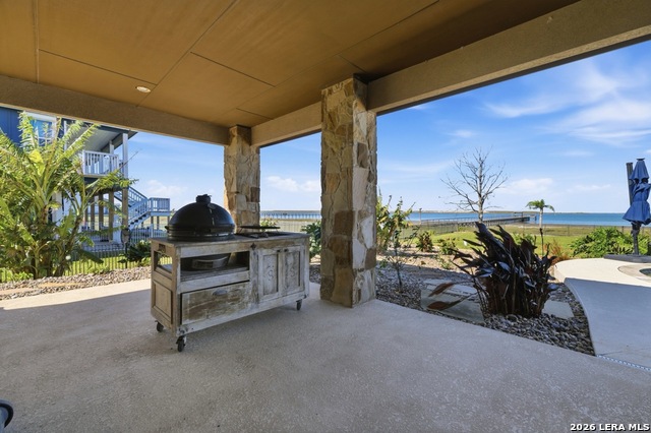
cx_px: 326
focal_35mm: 15
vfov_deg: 77.3
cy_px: 216
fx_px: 271
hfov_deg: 100.4
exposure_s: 1/500
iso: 100
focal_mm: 15
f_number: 10
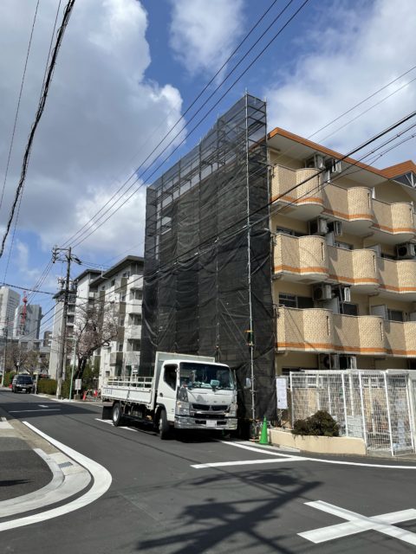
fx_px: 417
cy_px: 277
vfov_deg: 67.3
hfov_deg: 53.1
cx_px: 208
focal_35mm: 26
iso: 32
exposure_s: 1/4831
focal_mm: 4.2
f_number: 1.6
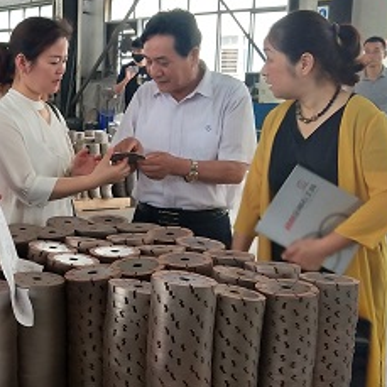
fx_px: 885
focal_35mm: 70
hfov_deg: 23.8
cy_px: 179
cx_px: 22
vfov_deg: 24.6
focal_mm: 3.95
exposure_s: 1/100
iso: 275
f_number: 1.8
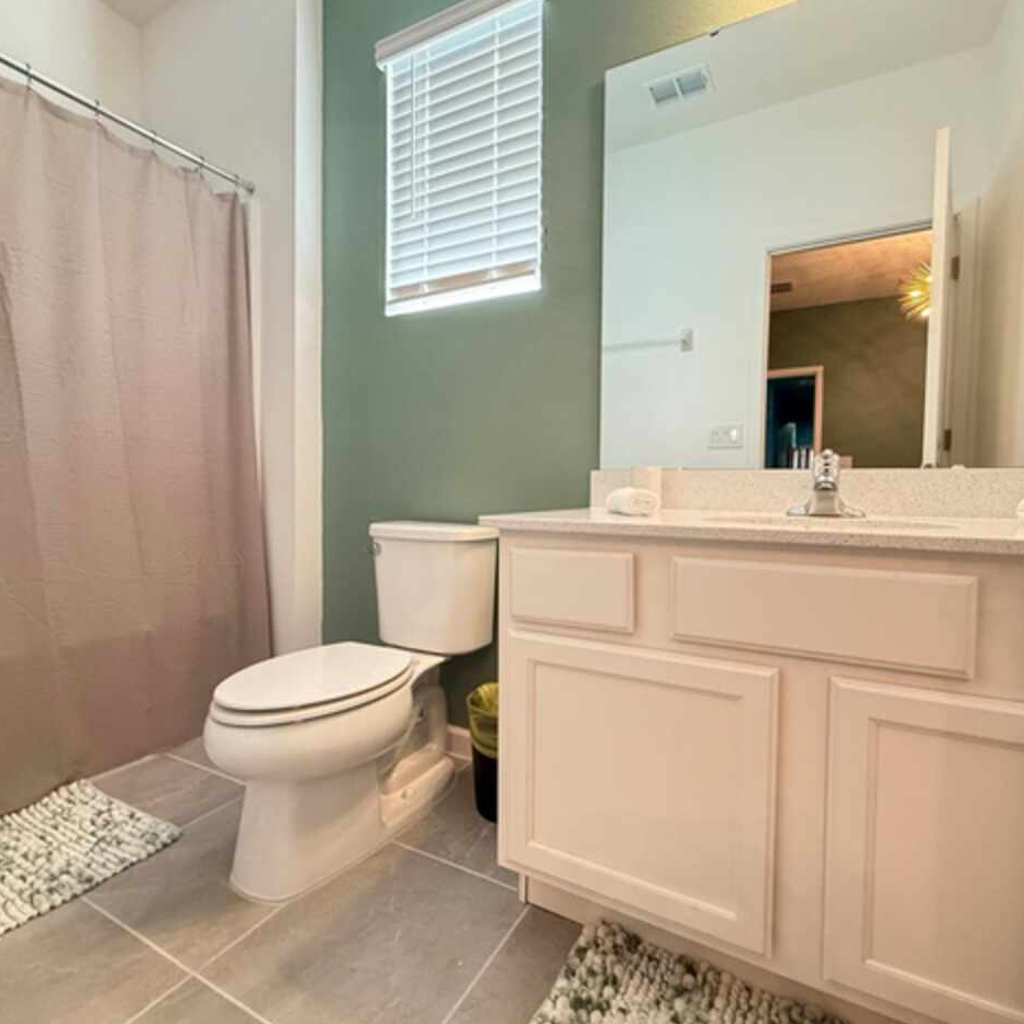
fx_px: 569
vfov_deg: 84.0
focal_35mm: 17
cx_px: 543
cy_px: 508
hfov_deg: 83.9
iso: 640
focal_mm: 2.22
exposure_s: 1/120
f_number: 2.2
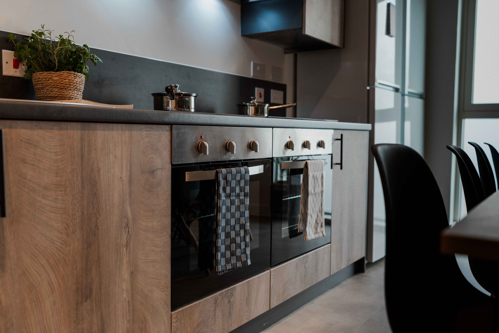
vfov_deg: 37.9
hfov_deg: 54.4
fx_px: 485
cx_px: 250
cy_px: 166
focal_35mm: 35
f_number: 2.8
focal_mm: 35
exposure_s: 1/80
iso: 50
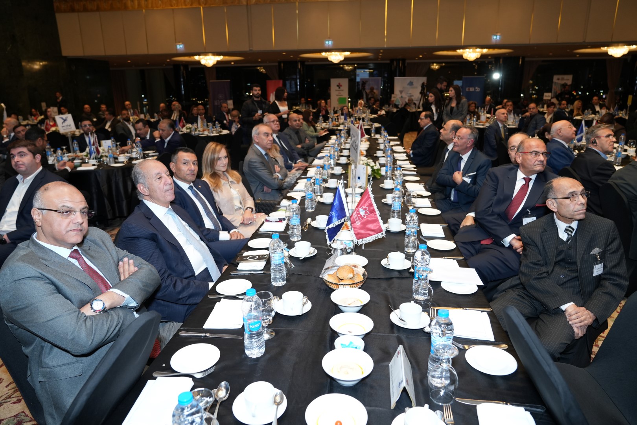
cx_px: 318
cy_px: 212
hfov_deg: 73.7
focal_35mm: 24
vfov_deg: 53.1
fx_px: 425
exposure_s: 1/125
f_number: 3.5
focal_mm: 24
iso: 1250
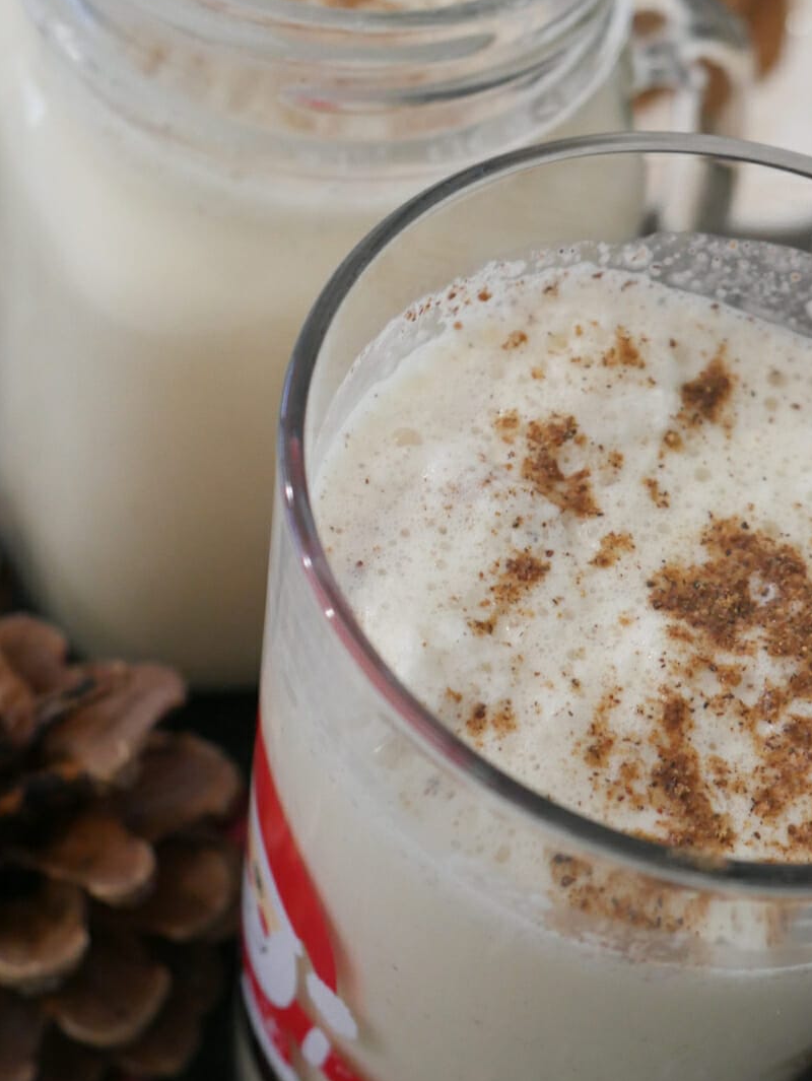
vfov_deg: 26.0
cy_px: 508
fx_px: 2343
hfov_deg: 19.7
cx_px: 443
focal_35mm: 75
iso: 2000
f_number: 5.3
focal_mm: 25
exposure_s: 1/60
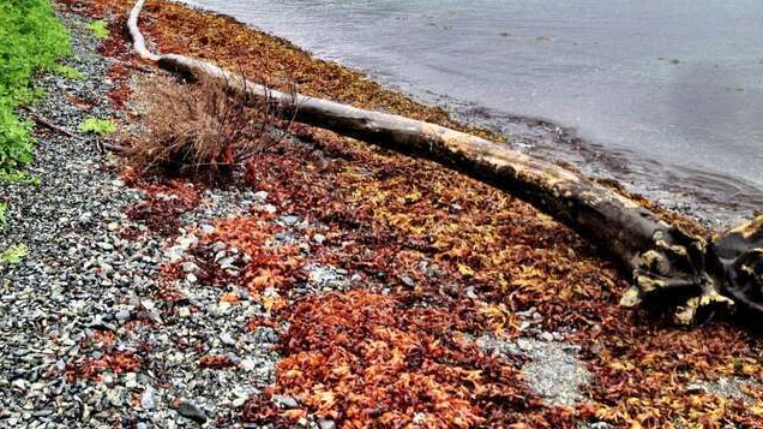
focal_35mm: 48
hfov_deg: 42.9
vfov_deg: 24.4
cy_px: 70
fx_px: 971
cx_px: 390
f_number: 2.4
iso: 64
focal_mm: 4.28
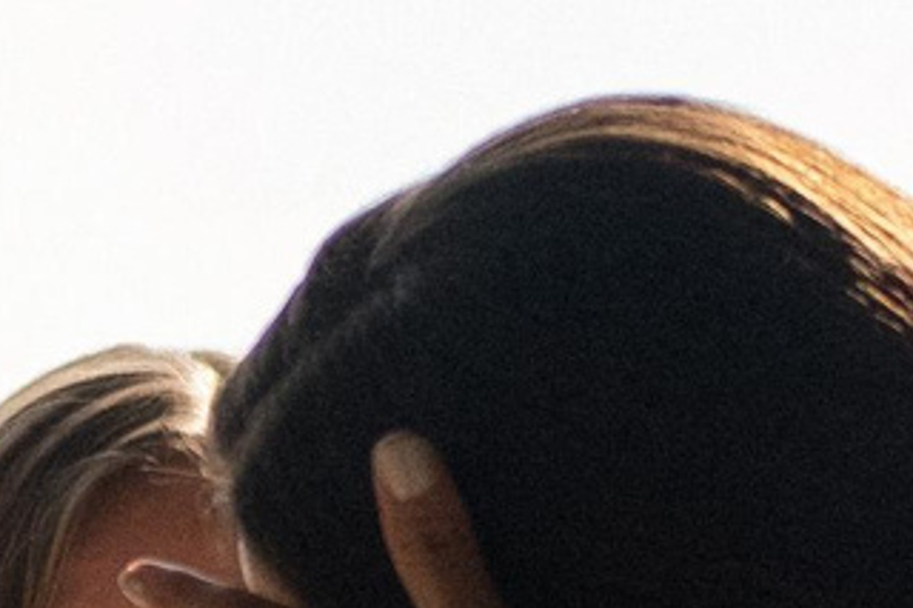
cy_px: 1226
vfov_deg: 3.2
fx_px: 10747
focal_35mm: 424
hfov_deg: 4.8
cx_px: -568
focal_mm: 35
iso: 400
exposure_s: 1/4000
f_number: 2
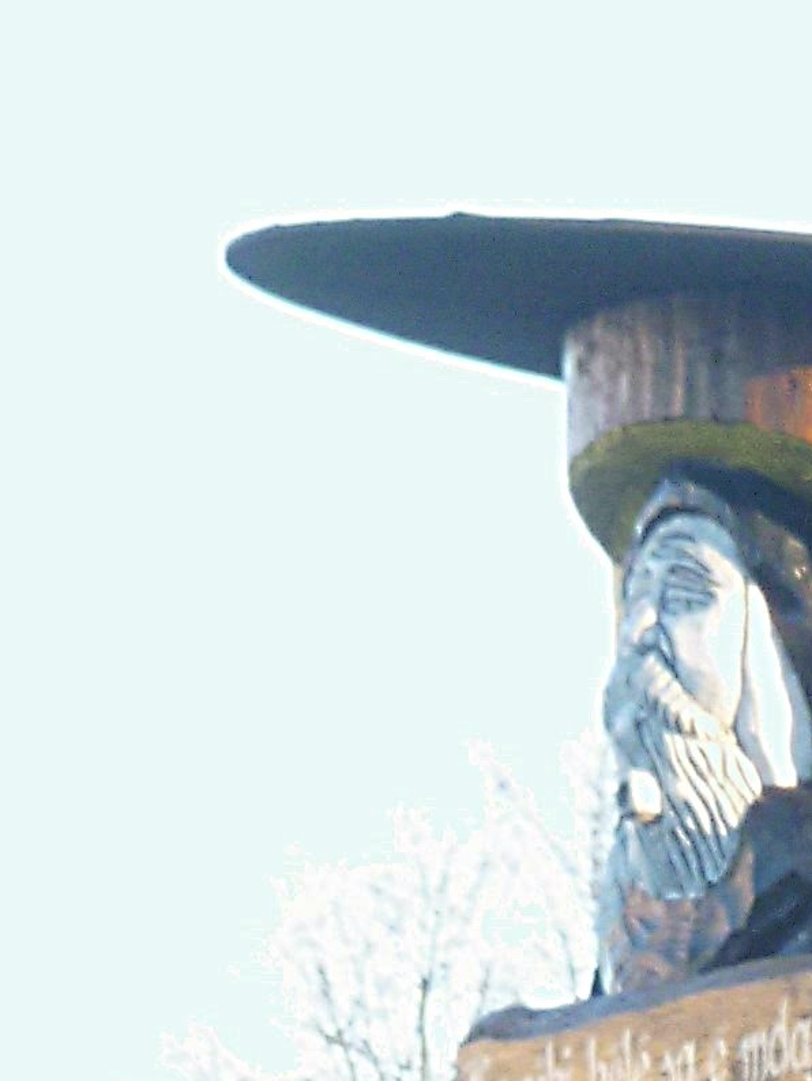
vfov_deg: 4.5
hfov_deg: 3.4
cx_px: 1629
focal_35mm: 433
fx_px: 13535
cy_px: 2660
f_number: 5.5
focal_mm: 15.2
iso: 80
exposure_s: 1/50
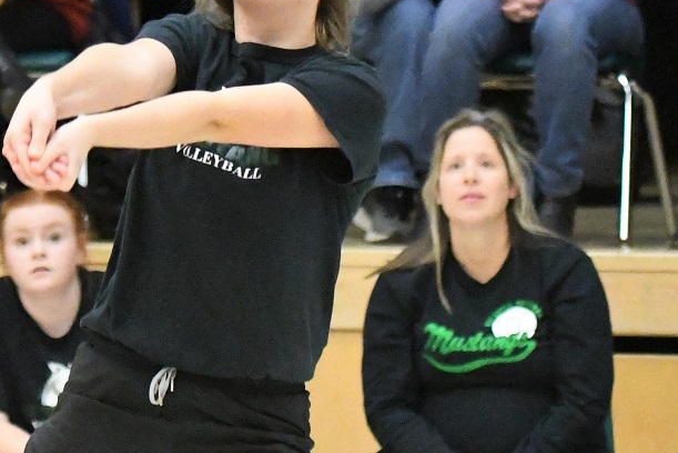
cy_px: 97
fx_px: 3580
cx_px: 134
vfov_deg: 7.2
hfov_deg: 10.8
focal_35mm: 190
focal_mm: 70
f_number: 2.8
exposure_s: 1/1000
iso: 16000
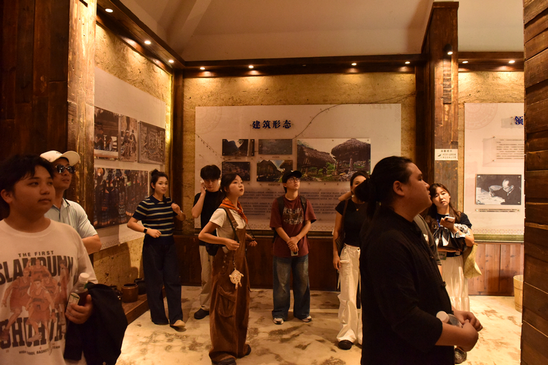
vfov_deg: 53.1
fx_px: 365
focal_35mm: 24
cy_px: 182
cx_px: 274
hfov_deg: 73.8
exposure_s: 1/125
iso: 6400
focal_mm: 24
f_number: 5.6
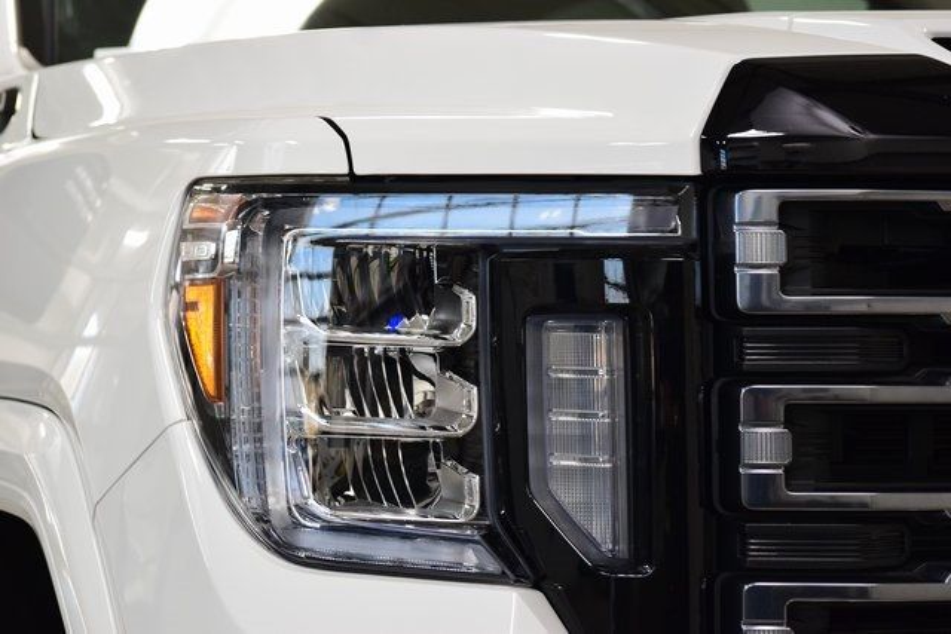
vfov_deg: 13.0
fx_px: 2774
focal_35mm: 105
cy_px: 317
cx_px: 476
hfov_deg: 19.5
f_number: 5.6
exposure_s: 1/125
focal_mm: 70
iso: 1600
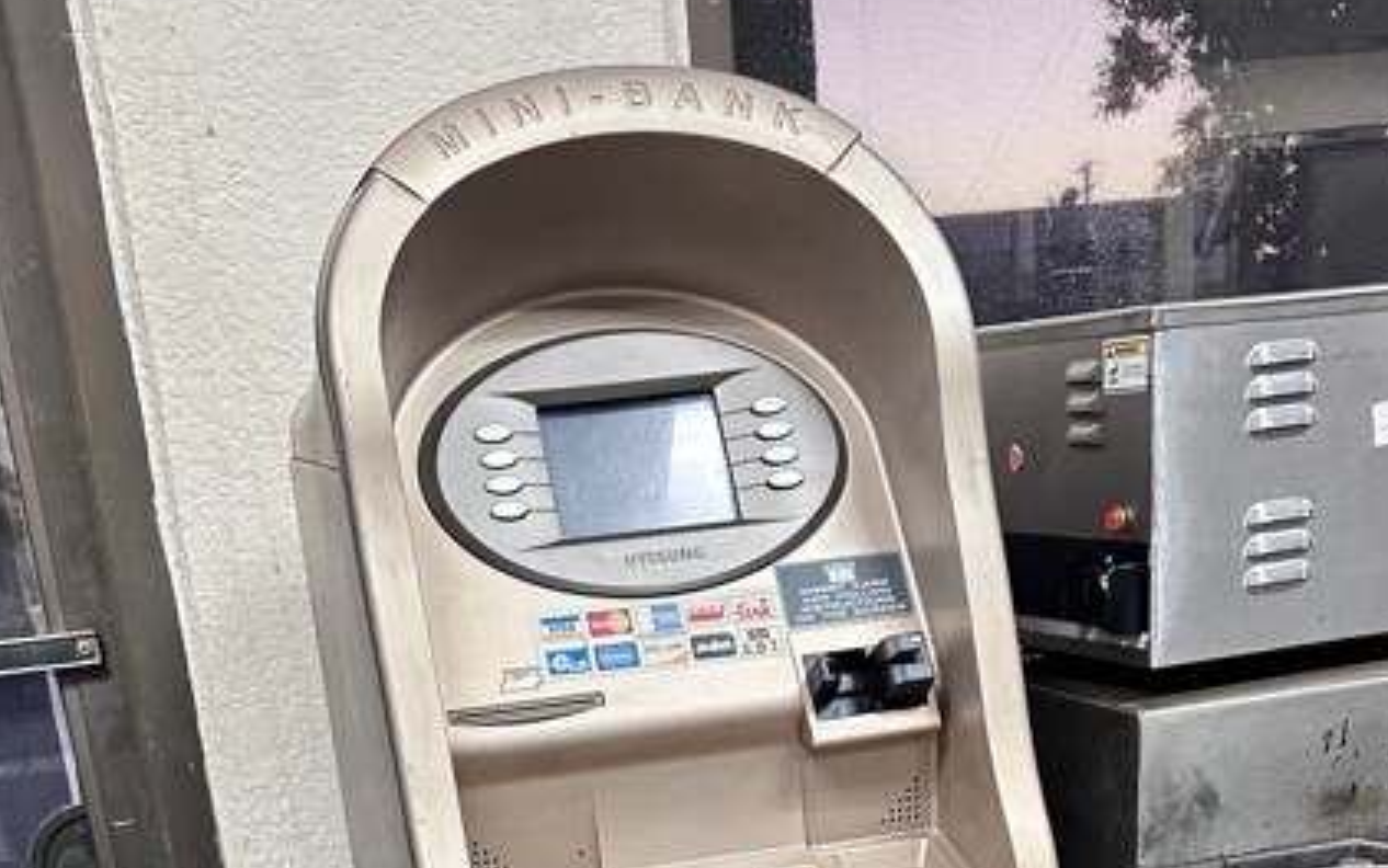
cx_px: 622
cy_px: 1179
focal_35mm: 49
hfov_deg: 41.0
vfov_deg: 22.9
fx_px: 1854
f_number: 1.78
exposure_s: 1/60
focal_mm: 6.86
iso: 400
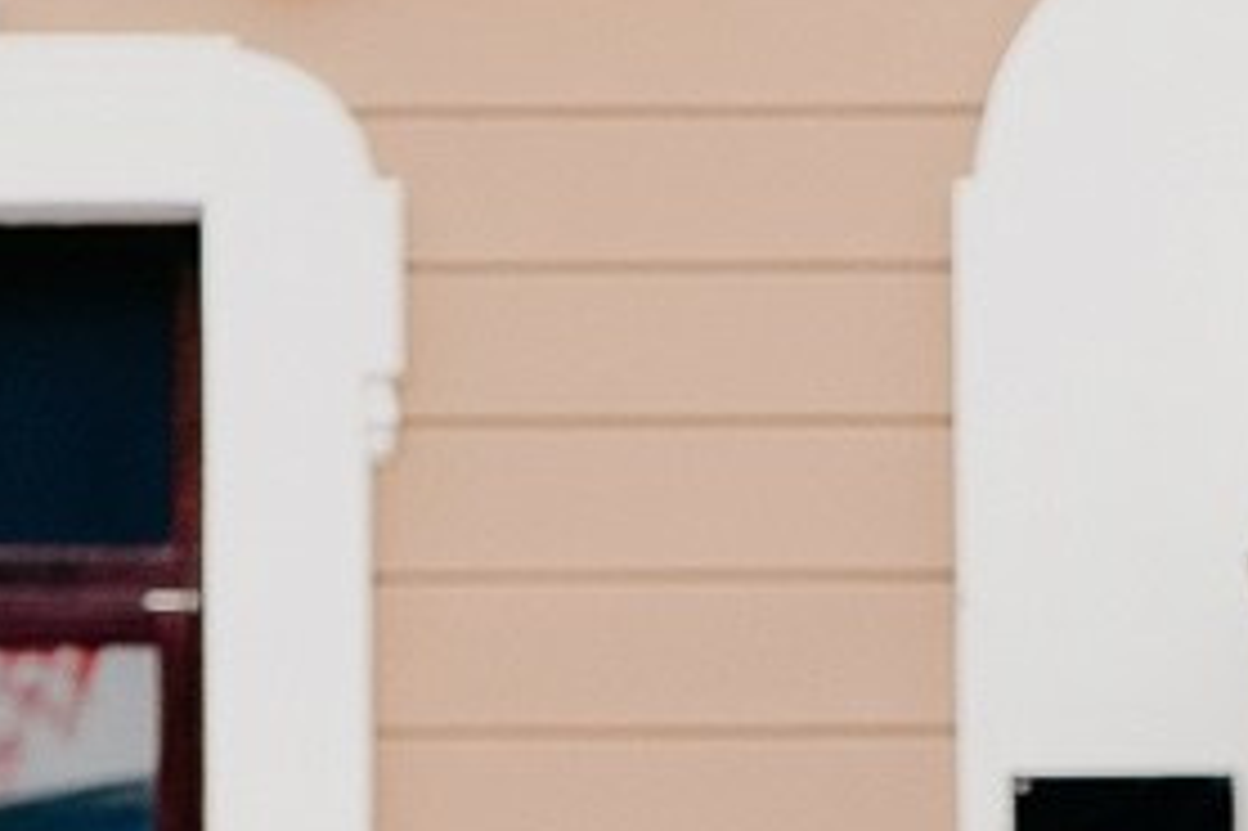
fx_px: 8938
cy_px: 1467
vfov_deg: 5.2
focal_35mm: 258
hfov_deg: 8.0
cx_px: 628
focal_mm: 35
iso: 100
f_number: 2.2
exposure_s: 1/800
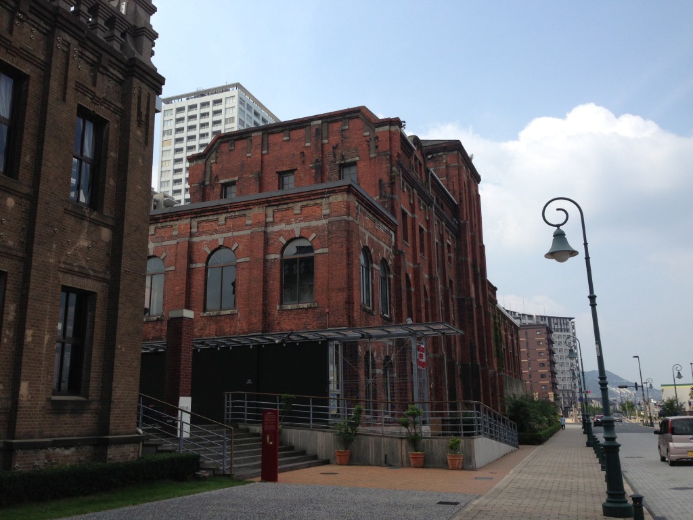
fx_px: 661
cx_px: 346
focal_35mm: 33
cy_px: 260
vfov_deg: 42.9
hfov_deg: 55.4
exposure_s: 1/1290
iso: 50
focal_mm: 4.13
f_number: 2.4
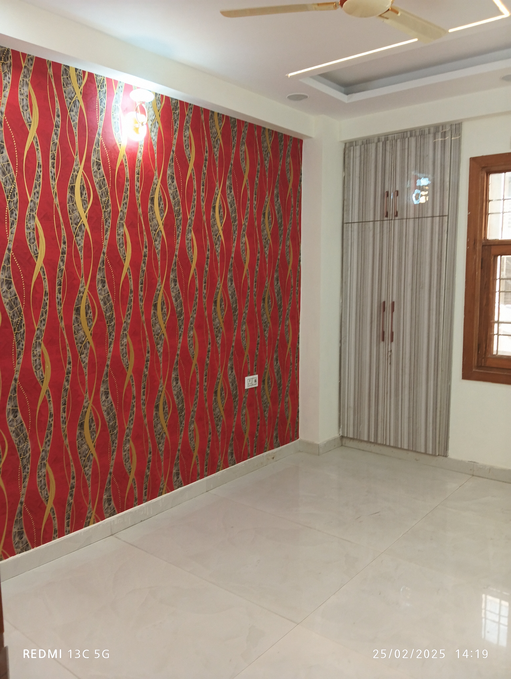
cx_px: 256
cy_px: 340
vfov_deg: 63.4
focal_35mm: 28
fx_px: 550
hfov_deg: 49.9
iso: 294
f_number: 1.8
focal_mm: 4.22
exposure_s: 1/33.3
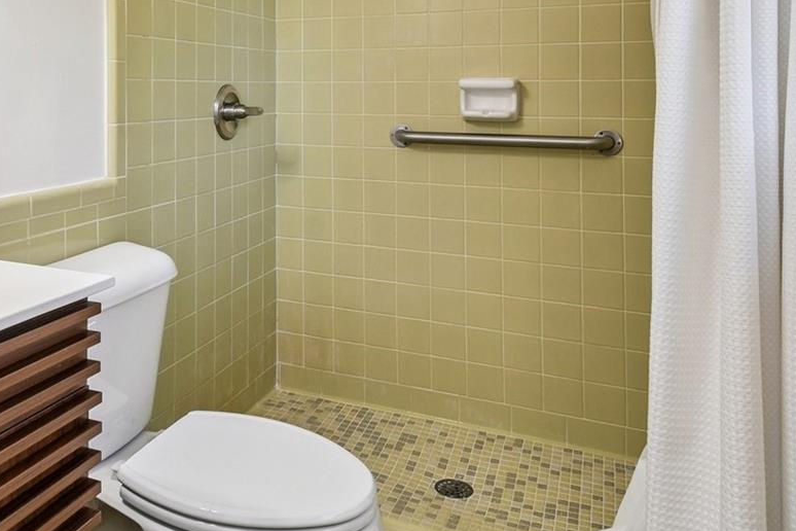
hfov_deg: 58.7
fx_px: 685
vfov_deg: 40.1
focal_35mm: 31
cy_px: 86
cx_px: 257
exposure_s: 1/10
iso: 200
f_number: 8
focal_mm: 10
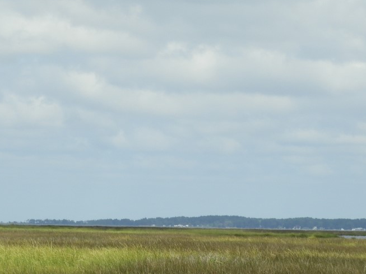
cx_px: 156
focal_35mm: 331
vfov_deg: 4.5
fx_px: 3498
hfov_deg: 6.0
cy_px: 165
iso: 100
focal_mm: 26.9
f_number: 5.2
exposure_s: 1/640
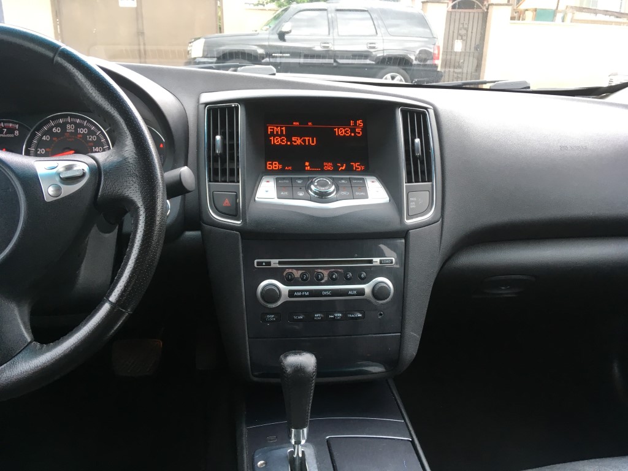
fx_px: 526
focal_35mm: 29
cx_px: 314
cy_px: 236
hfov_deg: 61.7
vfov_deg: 48.2
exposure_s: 1/40
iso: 25
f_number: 2.2
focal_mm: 4.15
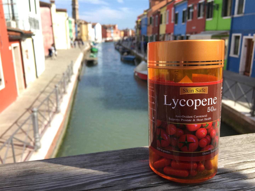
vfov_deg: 48.2
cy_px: 96
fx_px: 214
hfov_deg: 61.7
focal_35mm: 29
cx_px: 128
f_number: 2.2
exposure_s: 1/879
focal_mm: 4.15
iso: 32
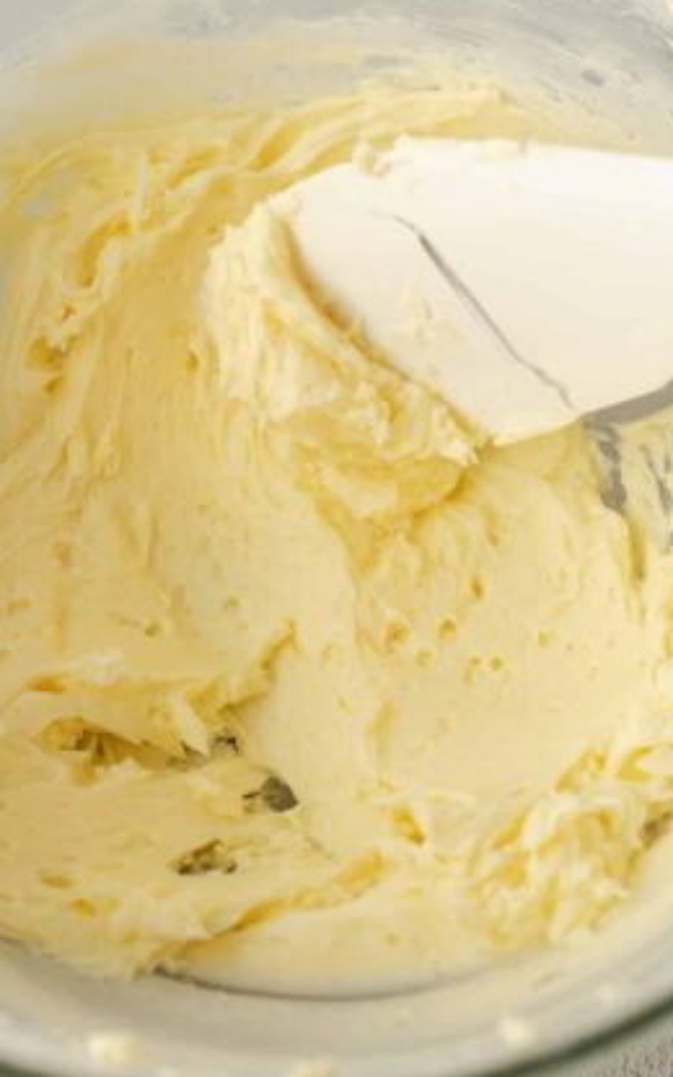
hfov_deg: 14.2
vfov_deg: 22.4
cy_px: 337
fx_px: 2700
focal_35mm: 92
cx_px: 276
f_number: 4.5
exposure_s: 1/160
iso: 100
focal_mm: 50
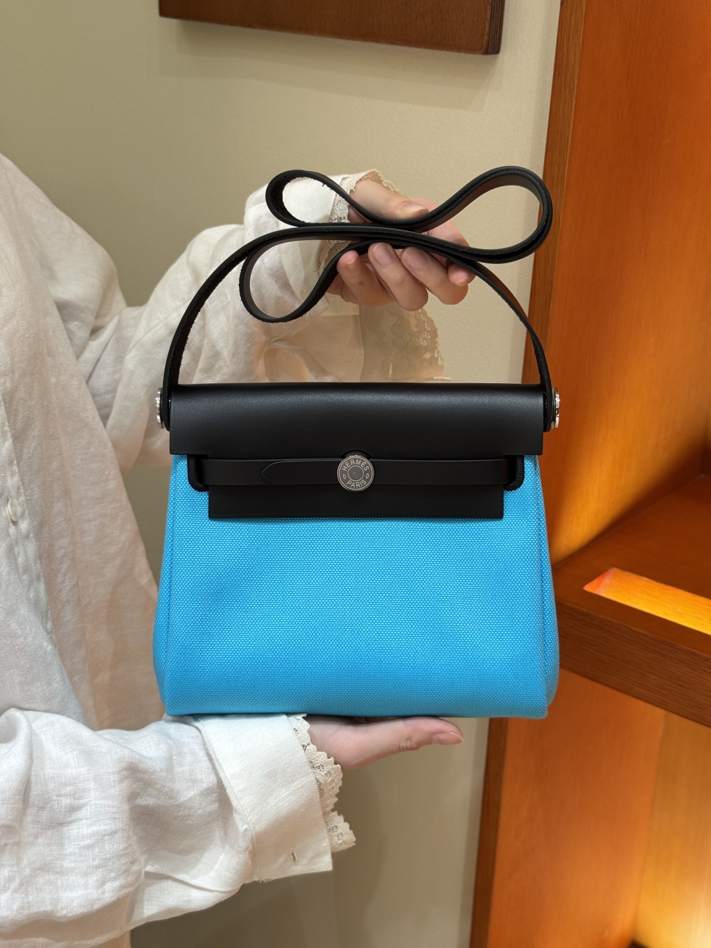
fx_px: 1315
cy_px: 474
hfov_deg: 30.3
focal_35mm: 48
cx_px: 356
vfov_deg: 39.7
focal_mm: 6.76
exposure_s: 1/50
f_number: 1.78
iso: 50
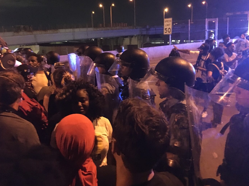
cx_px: 120
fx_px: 237
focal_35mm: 33
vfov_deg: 42.9
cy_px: 83
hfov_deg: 55.3
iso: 1250
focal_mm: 4.15
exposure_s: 1/15
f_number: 2.2
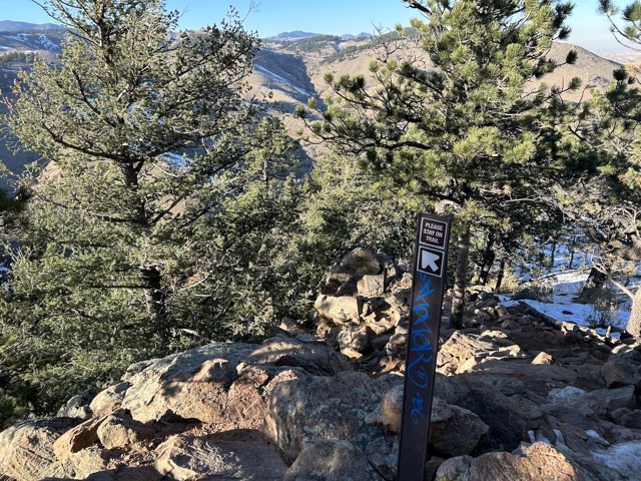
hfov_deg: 67.3
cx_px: 320
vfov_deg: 53.1
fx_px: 481
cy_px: 240
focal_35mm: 26
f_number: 1.5
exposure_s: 1/705
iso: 50
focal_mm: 5.7
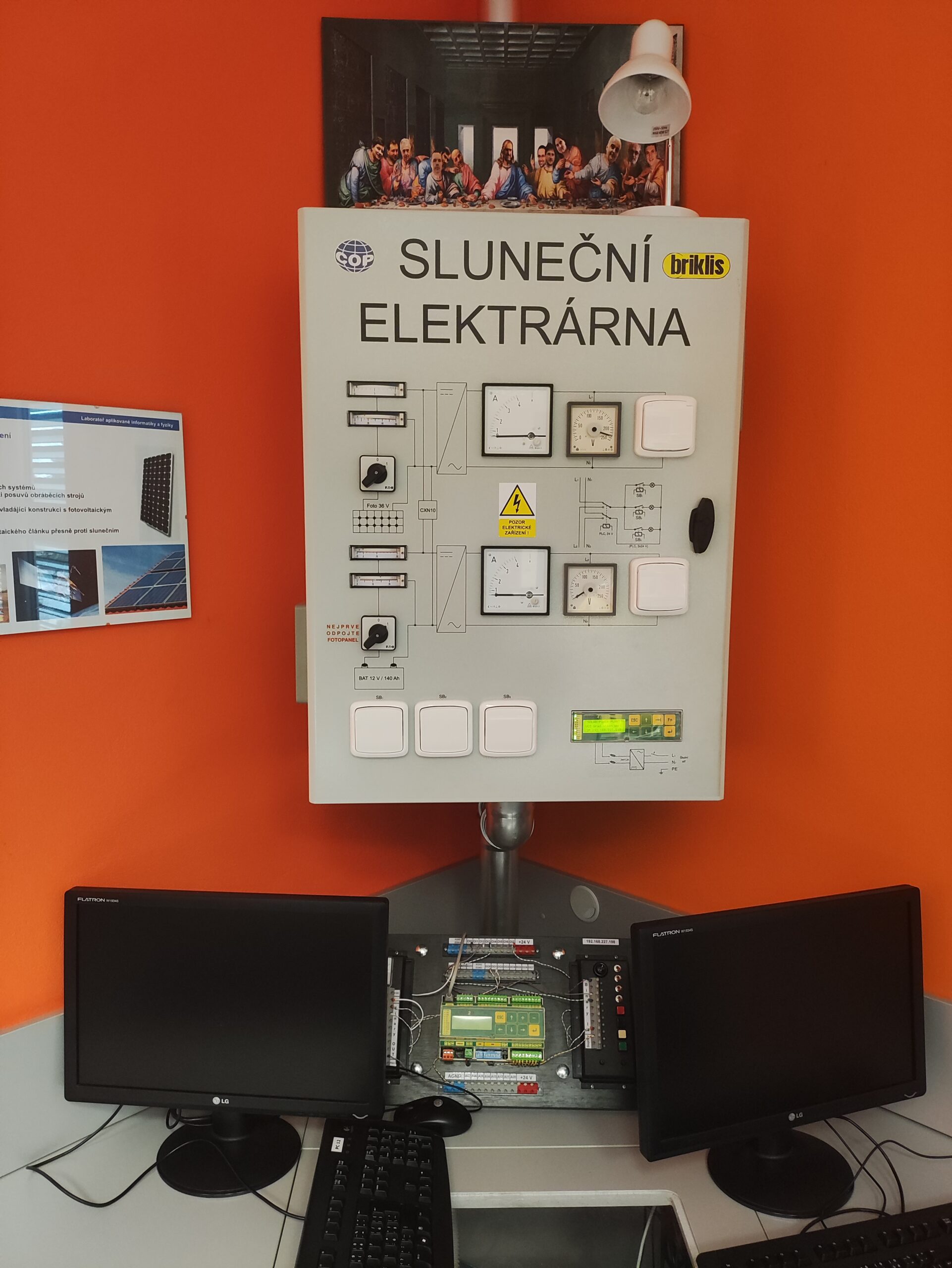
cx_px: 476
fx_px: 916
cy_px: 634
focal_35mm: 25
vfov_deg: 69.4
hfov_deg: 54.9
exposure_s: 1/33
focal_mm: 4.71
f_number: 1.79
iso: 716
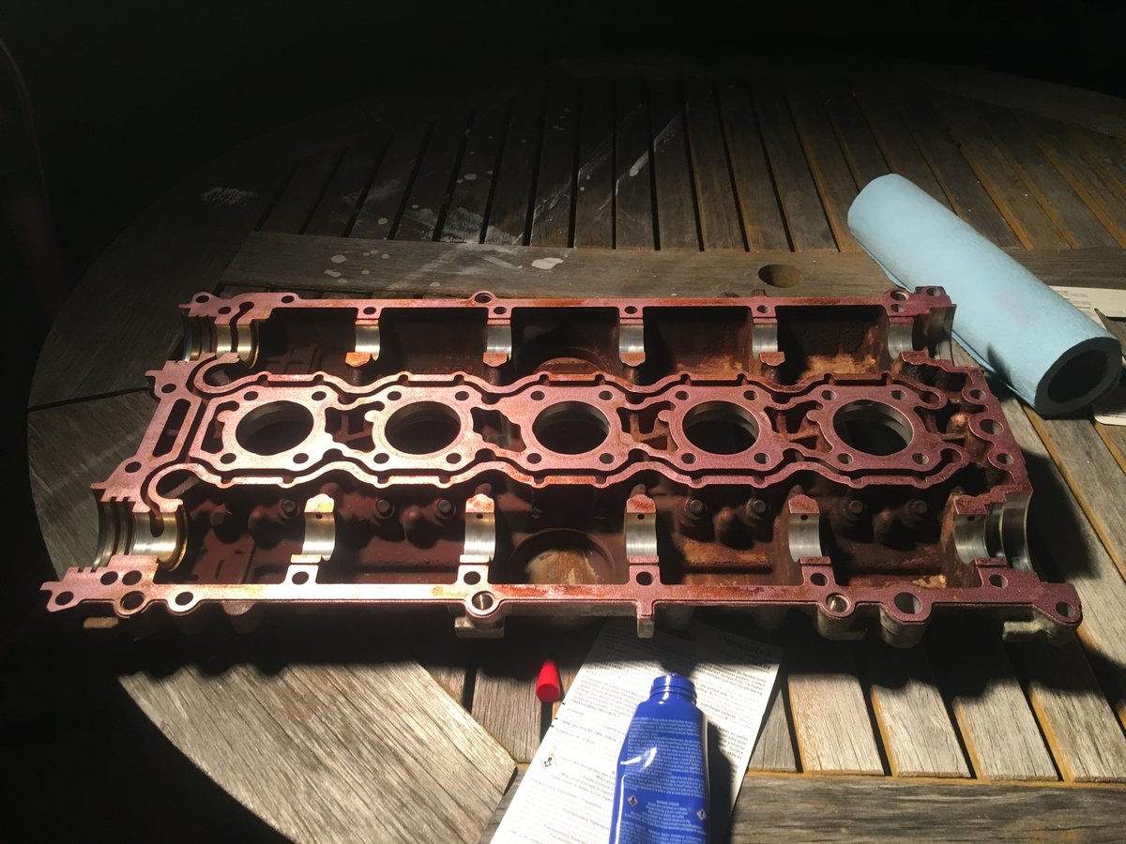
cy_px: 422
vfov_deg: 48.2
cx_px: 563
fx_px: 943
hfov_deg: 61.7
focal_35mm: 29
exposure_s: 1/30
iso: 40
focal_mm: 4.15
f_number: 2.2
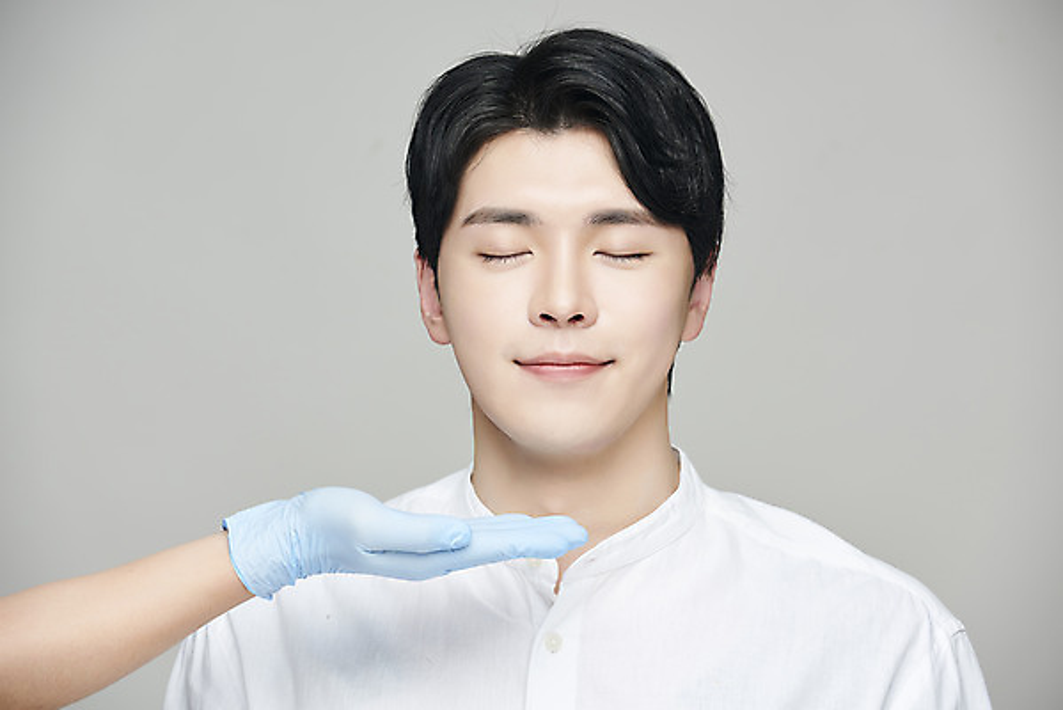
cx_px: 532
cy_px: 355
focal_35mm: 200
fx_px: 5908
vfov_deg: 6.9
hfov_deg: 10.3
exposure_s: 1/125
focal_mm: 200
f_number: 8
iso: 64
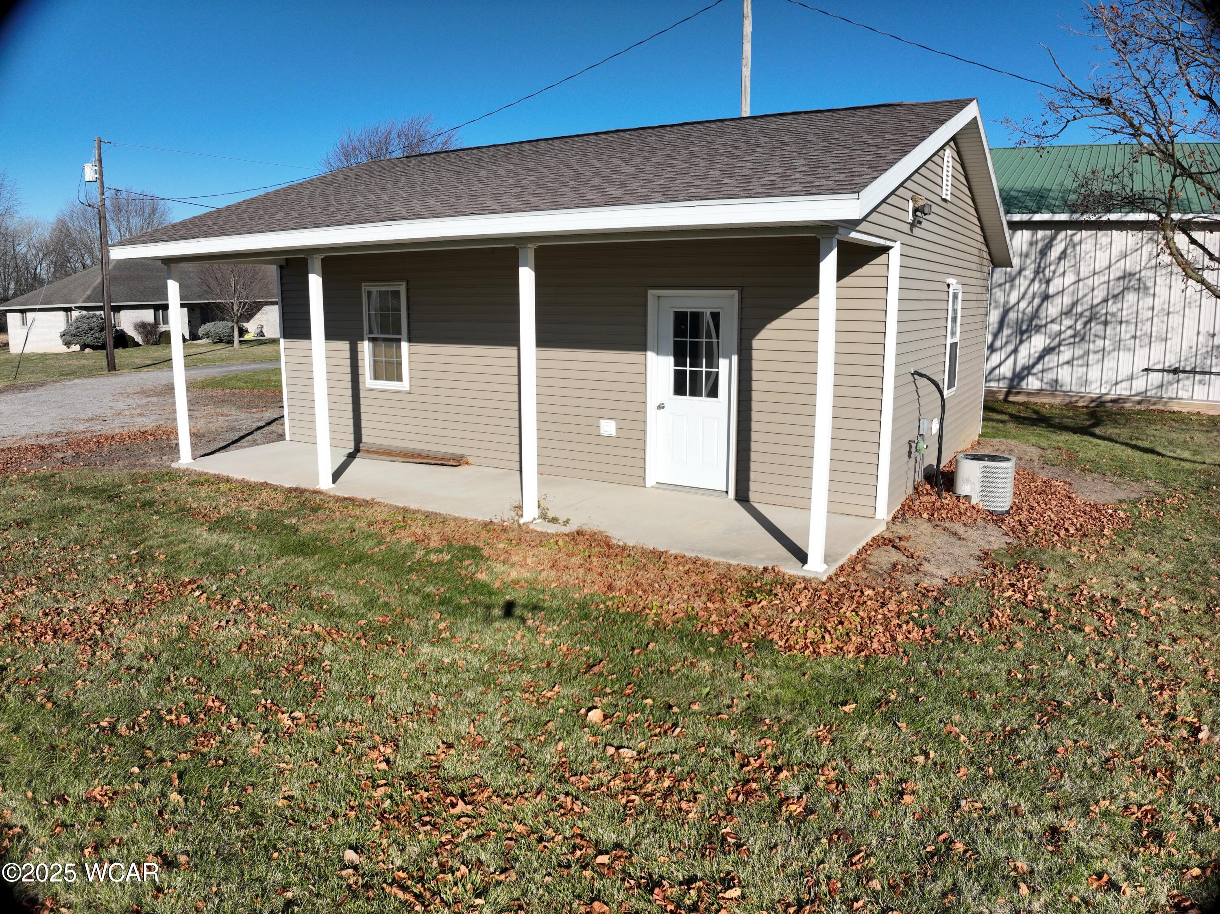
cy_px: 457
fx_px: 845
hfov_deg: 71.6
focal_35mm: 24
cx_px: 610
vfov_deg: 56.8
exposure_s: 1/2000
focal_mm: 12.29
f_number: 3.5
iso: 100
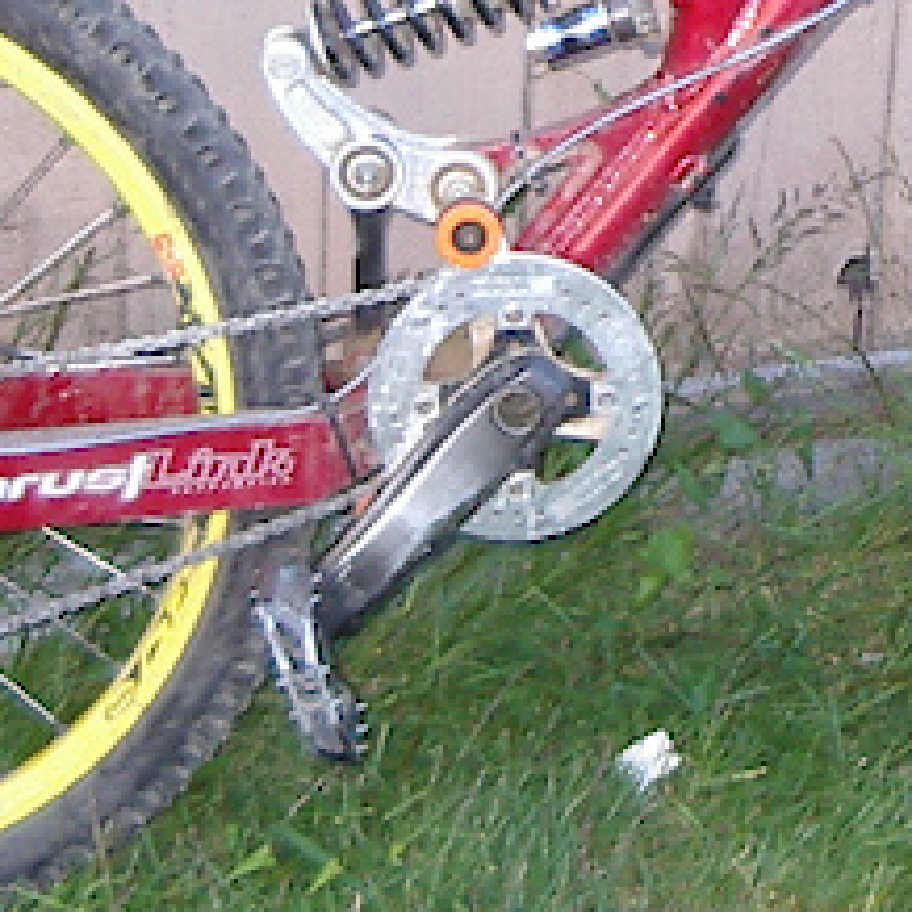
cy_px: -8
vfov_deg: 14.0
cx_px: 674
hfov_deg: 14.1
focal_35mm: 123
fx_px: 3666
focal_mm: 5.8
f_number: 2.6
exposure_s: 1/60
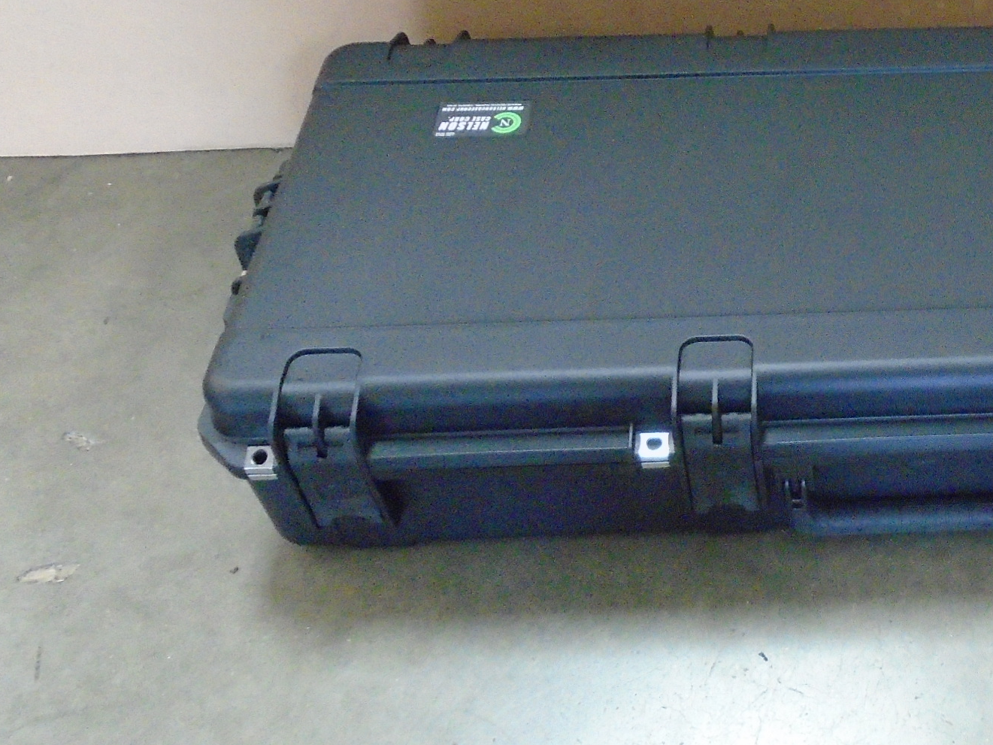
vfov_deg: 28.4
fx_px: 1463
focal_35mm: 51
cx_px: 942
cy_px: 248
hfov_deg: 34.8
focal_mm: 4.6
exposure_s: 1/30
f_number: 3.2
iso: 800
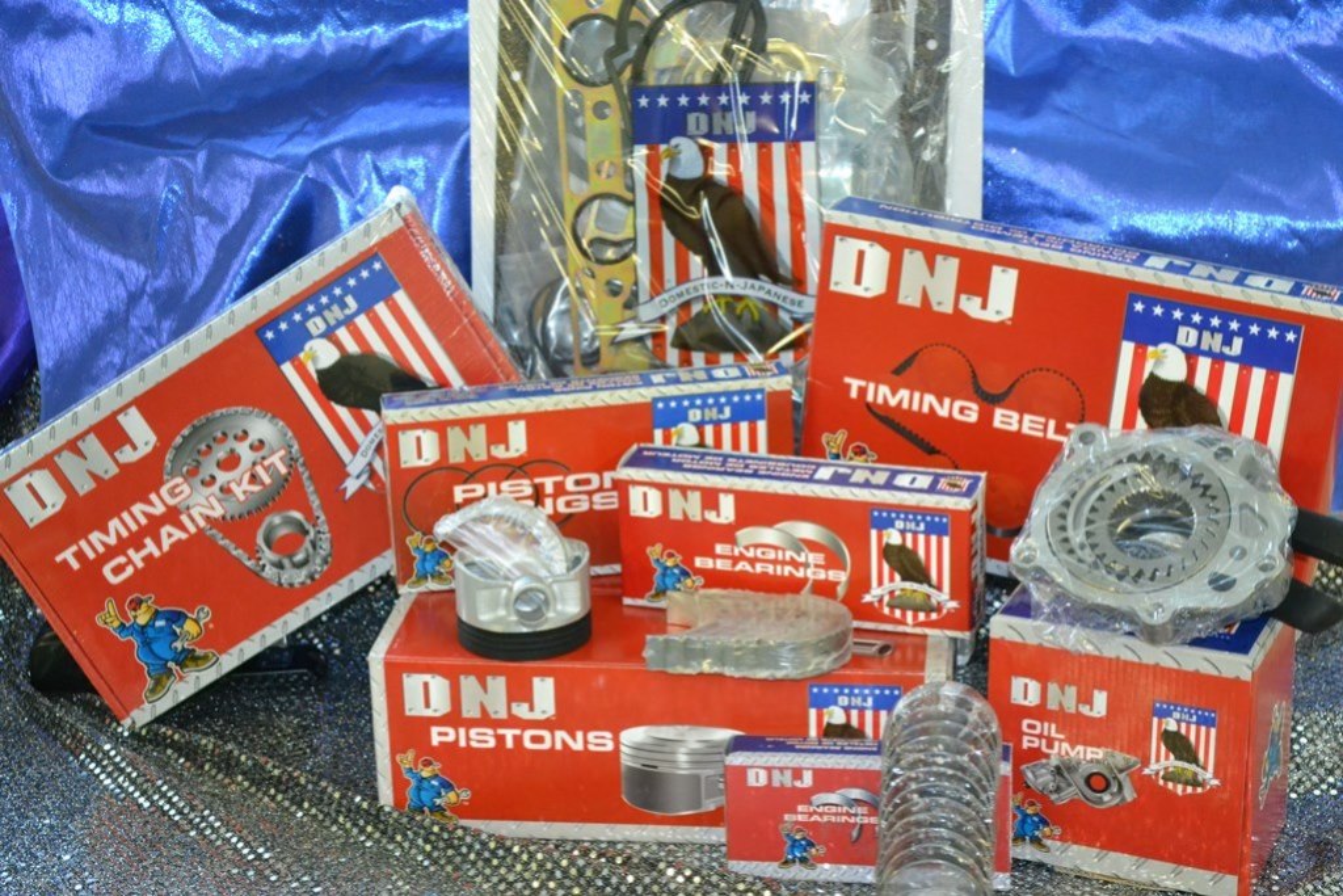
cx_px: 672
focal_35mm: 72
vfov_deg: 18.9
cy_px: 448
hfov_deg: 28.1
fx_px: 2686
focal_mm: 48
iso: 2800
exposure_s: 1/60
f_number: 5.3
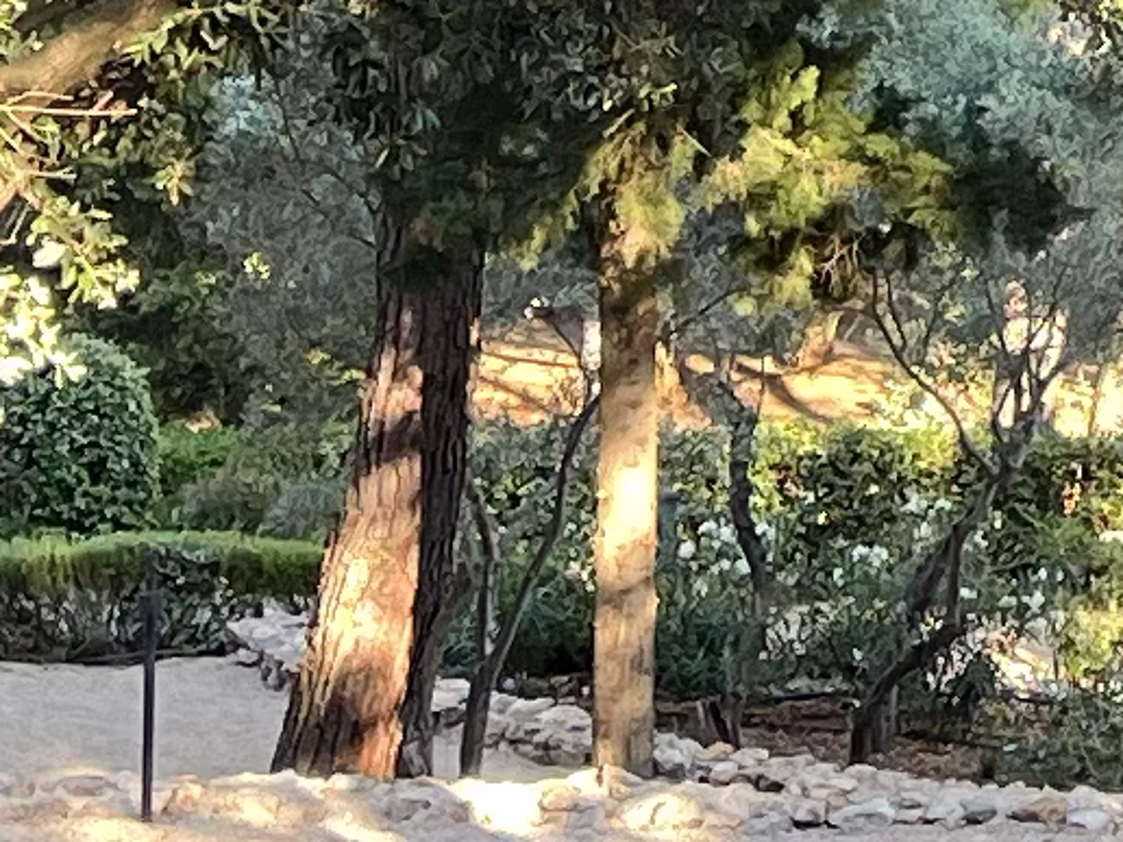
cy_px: -1003
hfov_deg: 9.1
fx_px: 6586
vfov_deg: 7.0
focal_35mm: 203
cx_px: 2303
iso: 64
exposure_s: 1/163
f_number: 1.6
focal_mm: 5.1
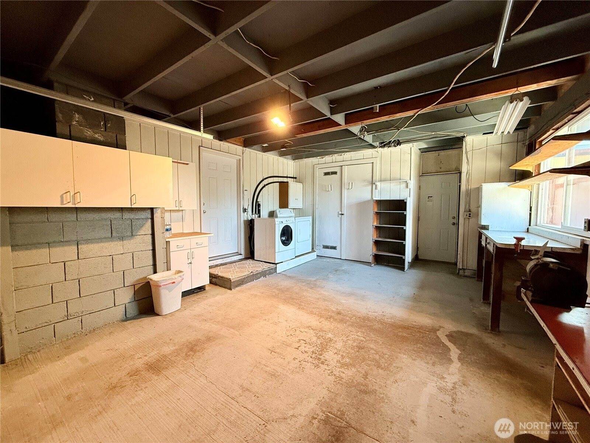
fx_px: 239
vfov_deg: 85.7
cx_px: 295
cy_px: 222
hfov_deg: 102.1
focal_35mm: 14
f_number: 2.2
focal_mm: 2.22
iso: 250
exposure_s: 1/60
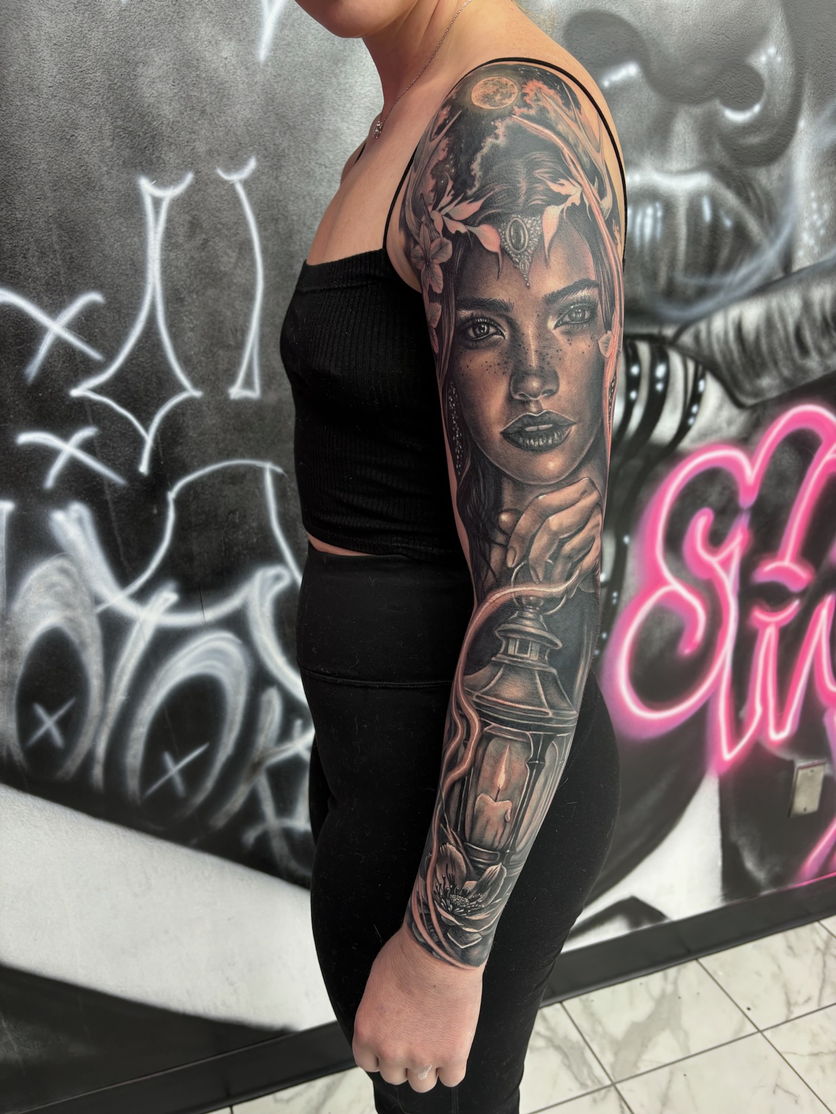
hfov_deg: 53.1
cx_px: 418
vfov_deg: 67.3
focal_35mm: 26
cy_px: 557
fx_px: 837
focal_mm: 5.96
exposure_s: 1/60
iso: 80
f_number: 1.6
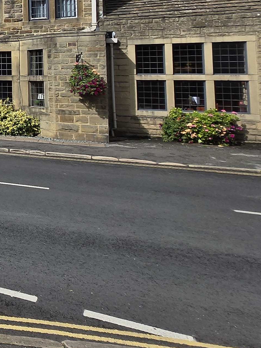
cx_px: -190
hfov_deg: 22.8
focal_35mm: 41
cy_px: 50
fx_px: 412
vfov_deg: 42.8
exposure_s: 1/2000
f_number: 2.2
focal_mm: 1.7
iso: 32
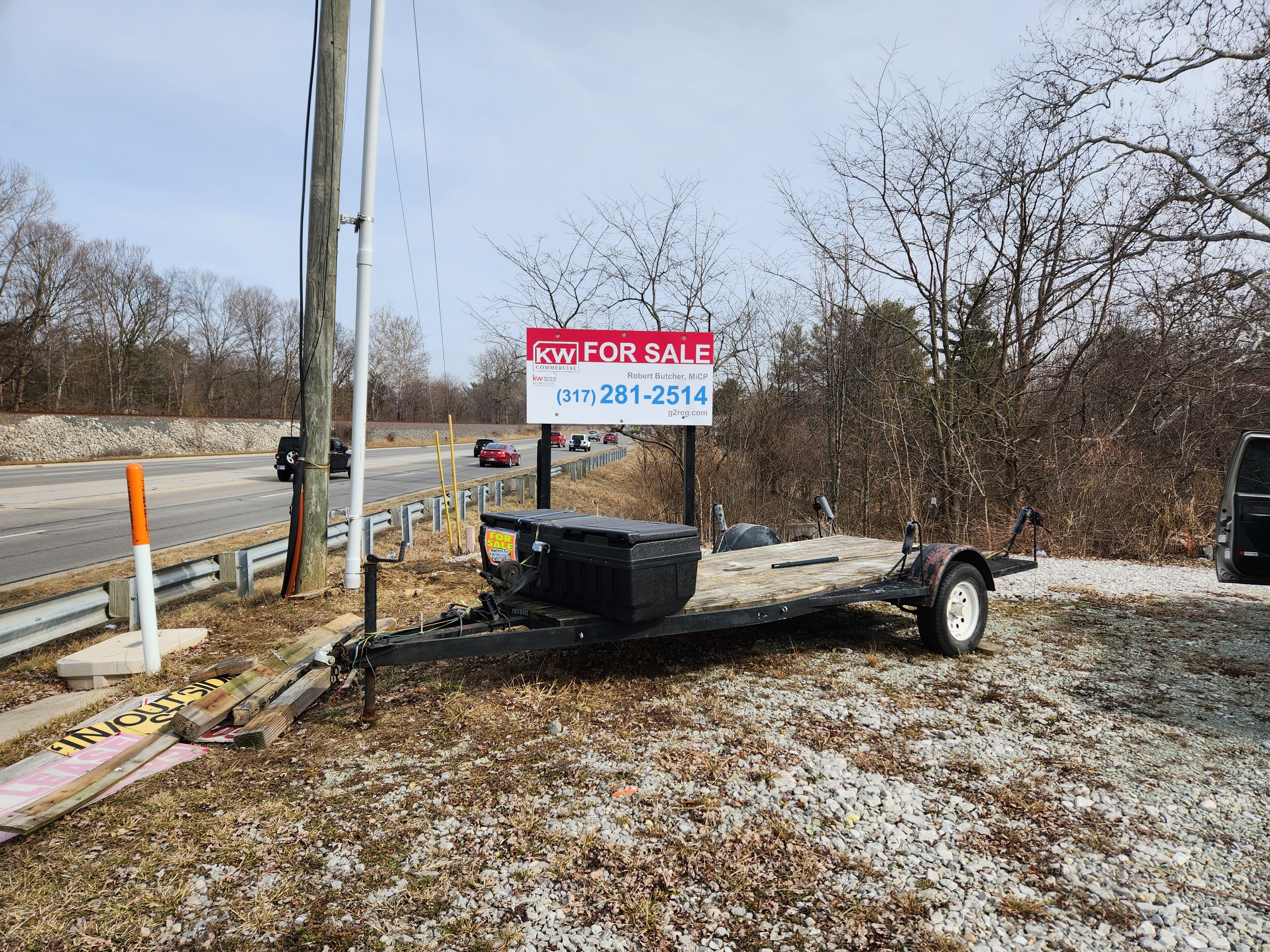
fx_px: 844
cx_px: 635
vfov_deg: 58.9
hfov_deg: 73.9
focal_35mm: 23
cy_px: 476
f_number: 1.8
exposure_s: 1/1472
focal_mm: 5.4
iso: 20
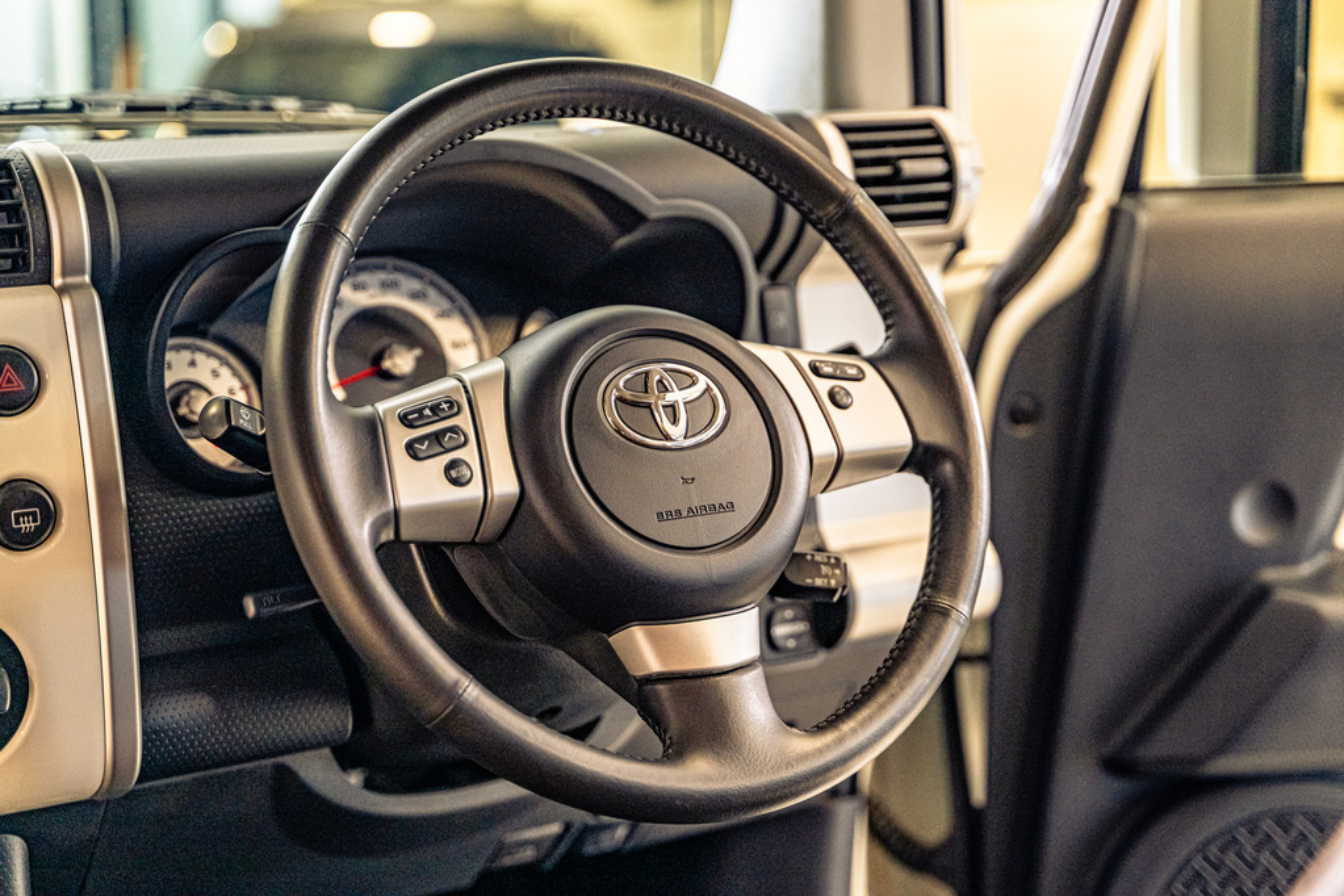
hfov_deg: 32.4
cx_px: 672
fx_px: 2314
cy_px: 448
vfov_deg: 21.9
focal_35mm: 62
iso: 2000
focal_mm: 62
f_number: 2.8
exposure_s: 1/200
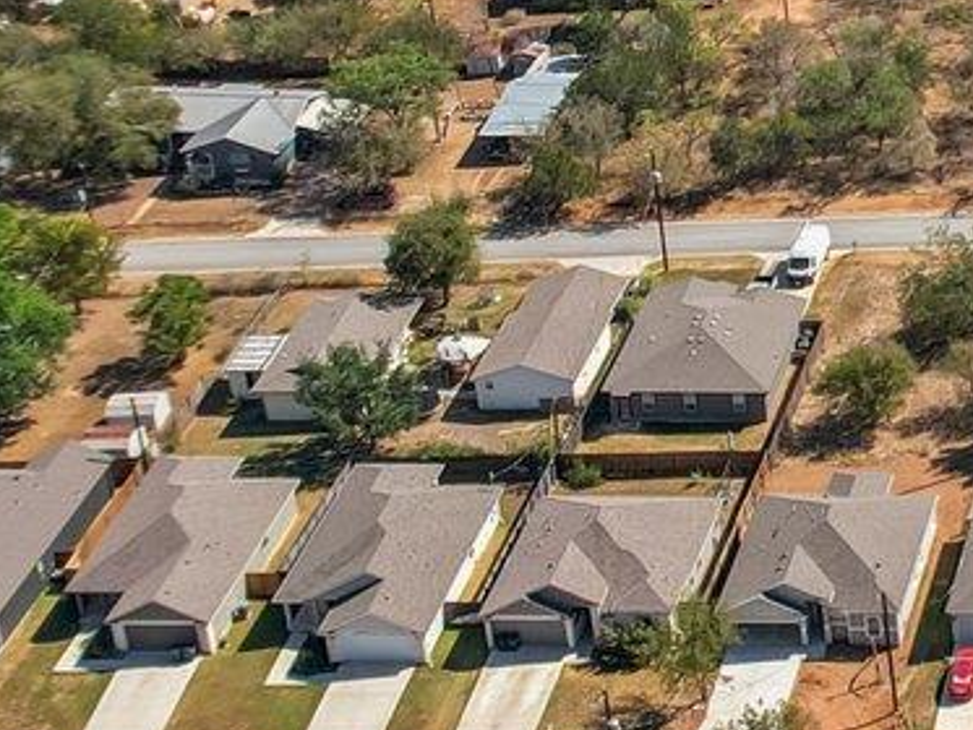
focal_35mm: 116
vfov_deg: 12.7
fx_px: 3262
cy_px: 166
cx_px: 1479
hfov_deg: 15.6
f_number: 2.8
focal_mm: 8.4
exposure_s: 1/1250
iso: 100
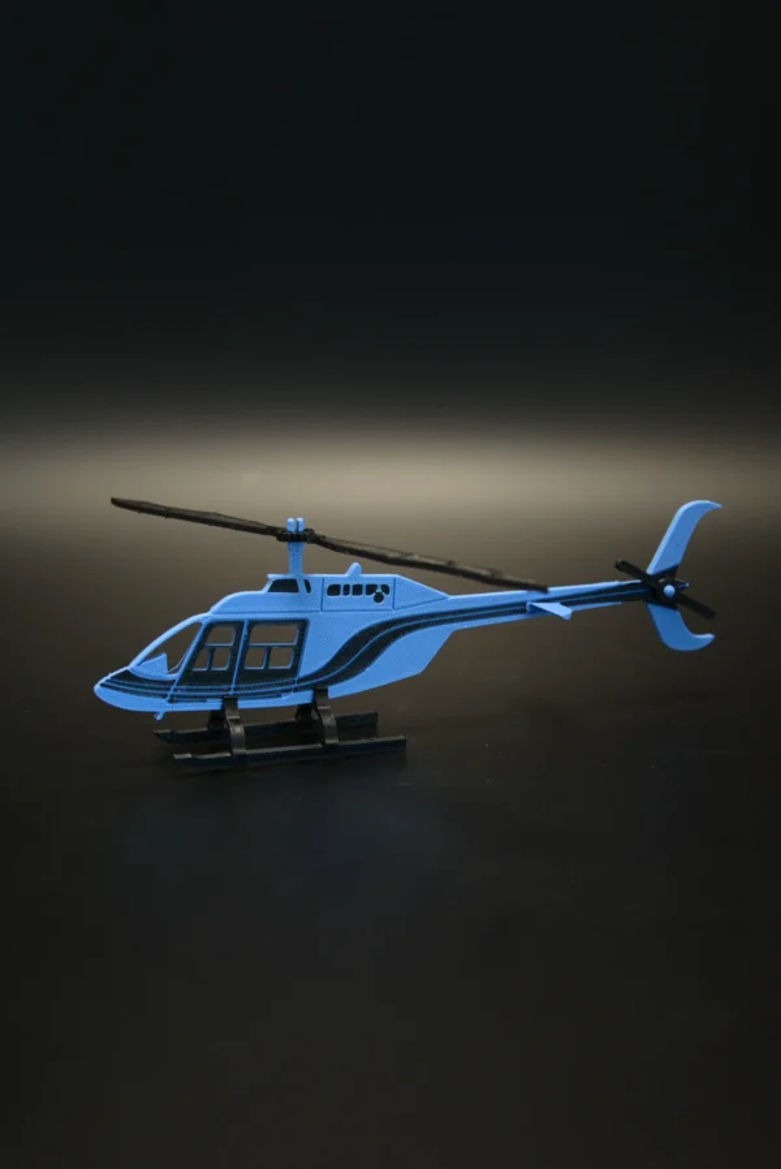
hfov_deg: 23.8
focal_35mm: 57
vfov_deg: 35.0
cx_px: 390
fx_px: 1852
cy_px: 584
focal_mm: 38
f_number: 4.5
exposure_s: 1/60
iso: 800
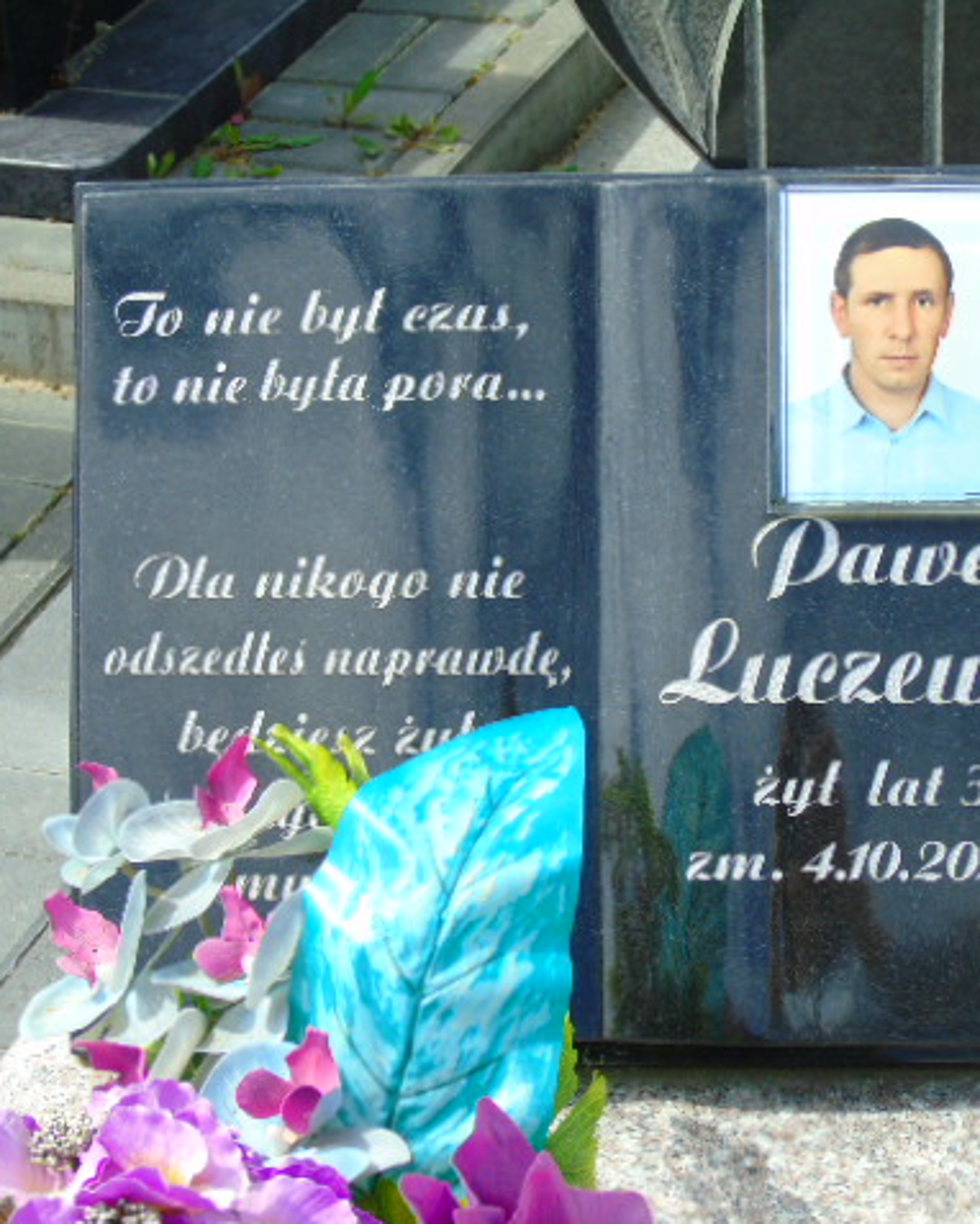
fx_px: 3370
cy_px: 613
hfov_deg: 16.5
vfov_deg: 20.6
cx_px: 580
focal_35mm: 93
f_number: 4.7
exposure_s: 1/320
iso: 80
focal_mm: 13
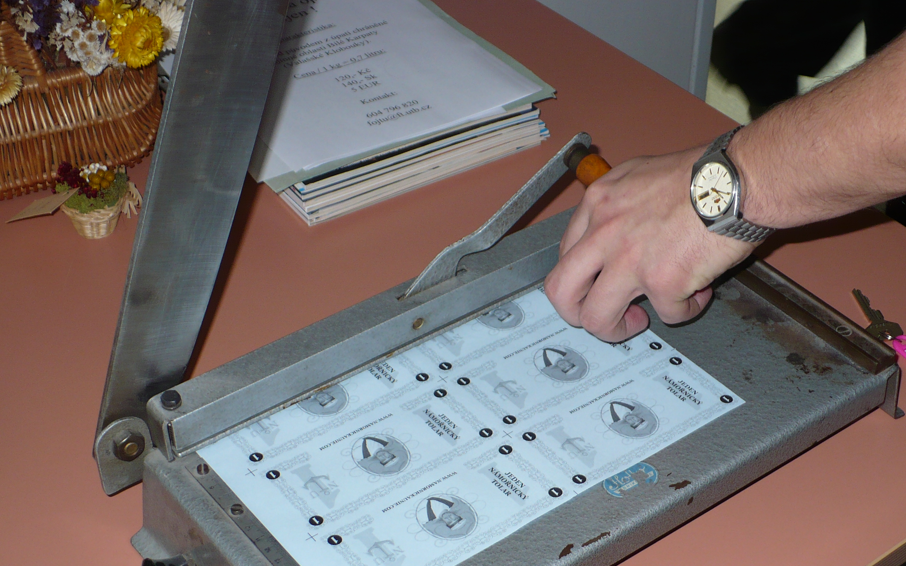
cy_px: 416
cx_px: 549
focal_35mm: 63
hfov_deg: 32.4
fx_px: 1556
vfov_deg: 20.5
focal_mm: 7.9
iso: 100
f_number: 3
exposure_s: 1/30
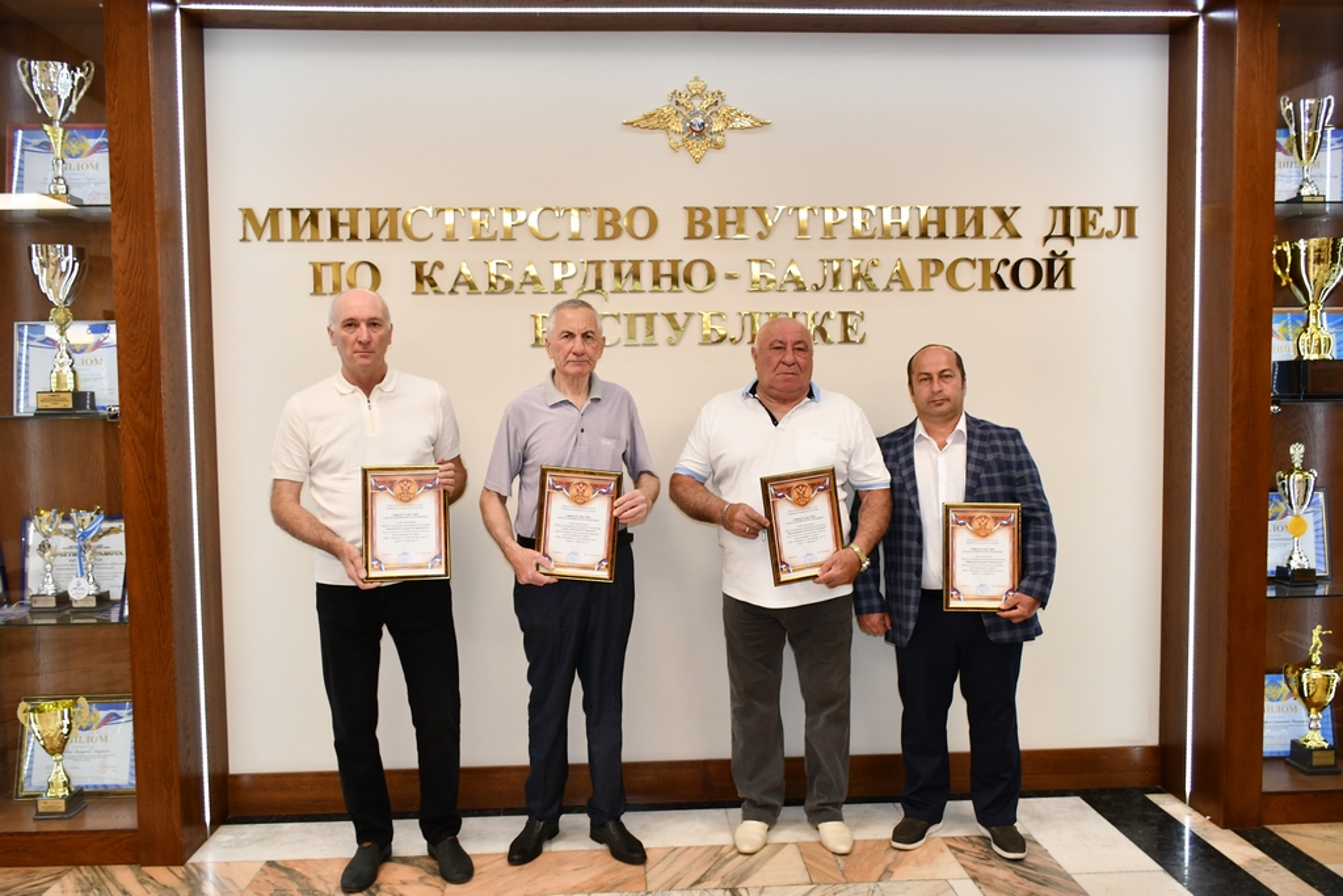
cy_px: 448
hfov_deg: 67.4
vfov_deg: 47.9
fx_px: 1007
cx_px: 672
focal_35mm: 27
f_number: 3.5
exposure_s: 1/125
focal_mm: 18
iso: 640
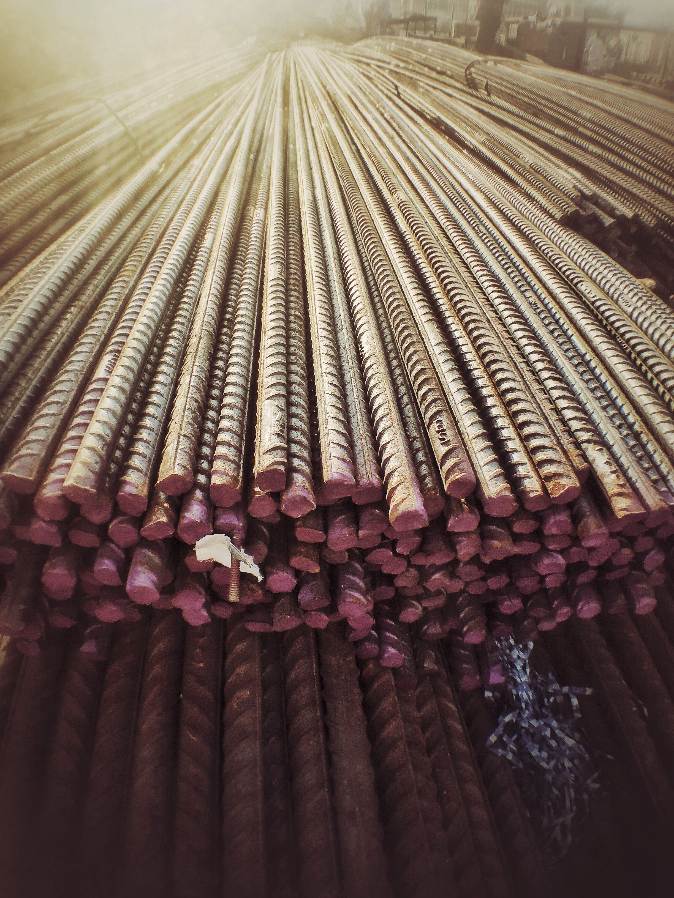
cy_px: 449
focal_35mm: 29
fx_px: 753
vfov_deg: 61.7
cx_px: 337
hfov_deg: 48.2
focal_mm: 4.15
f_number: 2.2
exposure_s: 1/581
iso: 32
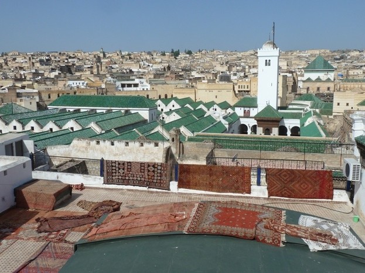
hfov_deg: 56.8
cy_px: 136
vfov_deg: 44.1
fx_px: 337
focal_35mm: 32
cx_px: 182
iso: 80
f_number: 4.5
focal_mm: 5.3
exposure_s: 1/1000
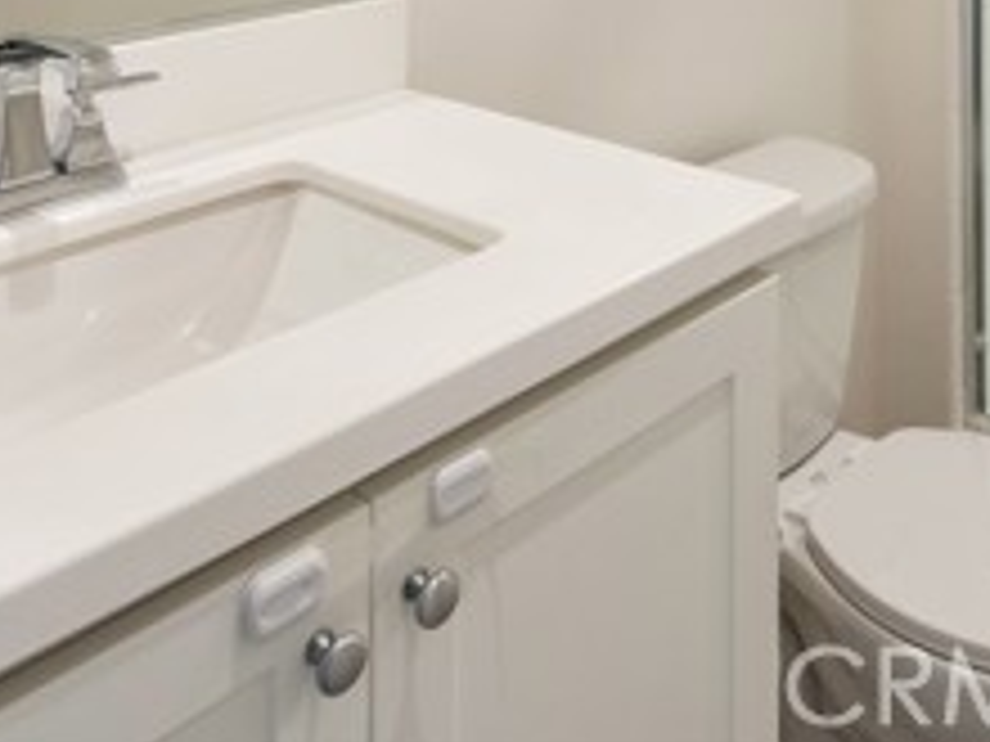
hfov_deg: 43.1
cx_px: 765
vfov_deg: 28.5
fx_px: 1201
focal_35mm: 42
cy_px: -209
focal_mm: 15
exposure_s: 1/80
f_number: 4.5
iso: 400
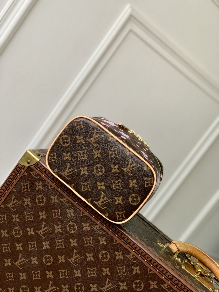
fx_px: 439
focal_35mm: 52
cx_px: 110
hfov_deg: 28.0
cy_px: 146
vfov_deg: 36.8
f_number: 2.4
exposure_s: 1/60
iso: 250
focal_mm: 6
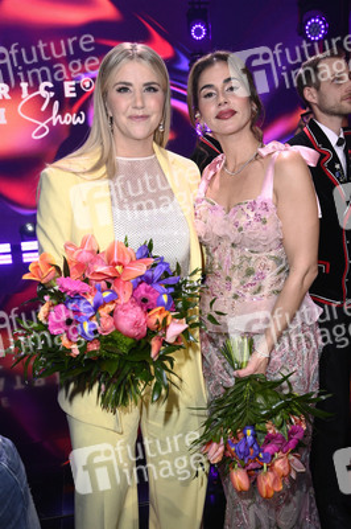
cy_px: 264
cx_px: 176
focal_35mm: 34
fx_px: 498
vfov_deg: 55.8
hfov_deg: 38.8
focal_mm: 34
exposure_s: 1/200
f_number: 6.3
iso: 4000
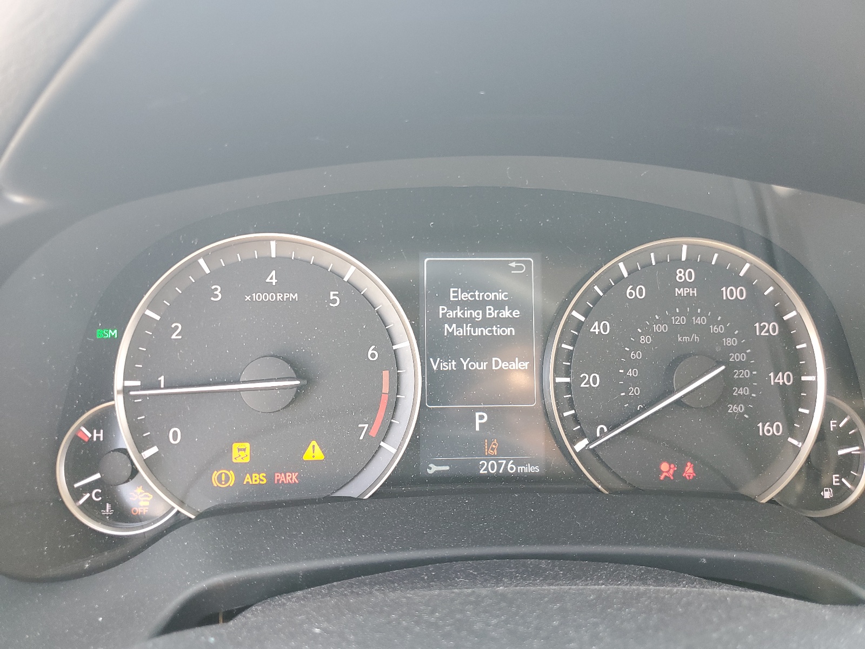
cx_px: 432
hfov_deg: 67.3
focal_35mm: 26
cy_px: 324
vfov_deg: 53.1
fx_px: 650
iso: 91
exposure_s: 1/60.2
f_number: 1.5
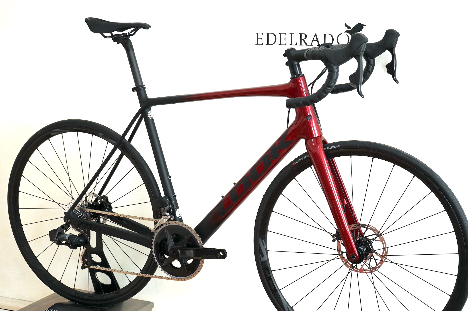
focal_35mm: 63
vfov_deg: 21.5
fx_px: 818
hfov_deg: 31.9
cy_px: 156
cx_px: 234
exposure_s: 1/160
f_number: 5.6
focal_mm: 63
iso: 320
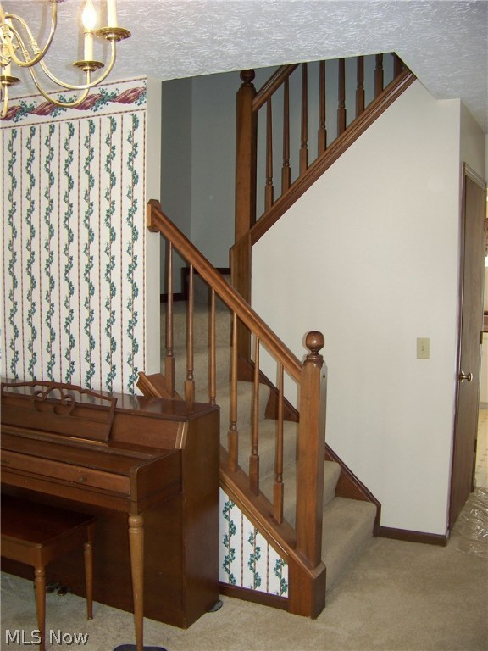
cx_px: 244
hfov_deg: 39.7
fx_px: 677
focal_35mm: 36
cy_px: 326
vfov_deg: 51.4
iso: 64
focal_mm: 5.85
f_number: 2.8
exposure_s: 1/30
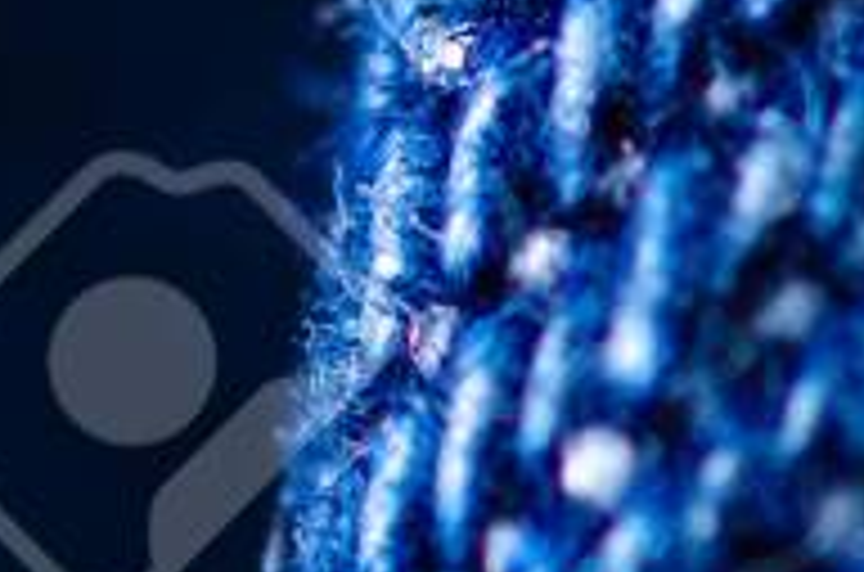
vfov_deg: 1.4
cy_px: 191
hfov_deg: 2.0
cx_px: -702
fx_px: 24252
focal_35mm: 1013
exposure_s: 1/200
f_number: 10
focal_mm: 100
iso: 100
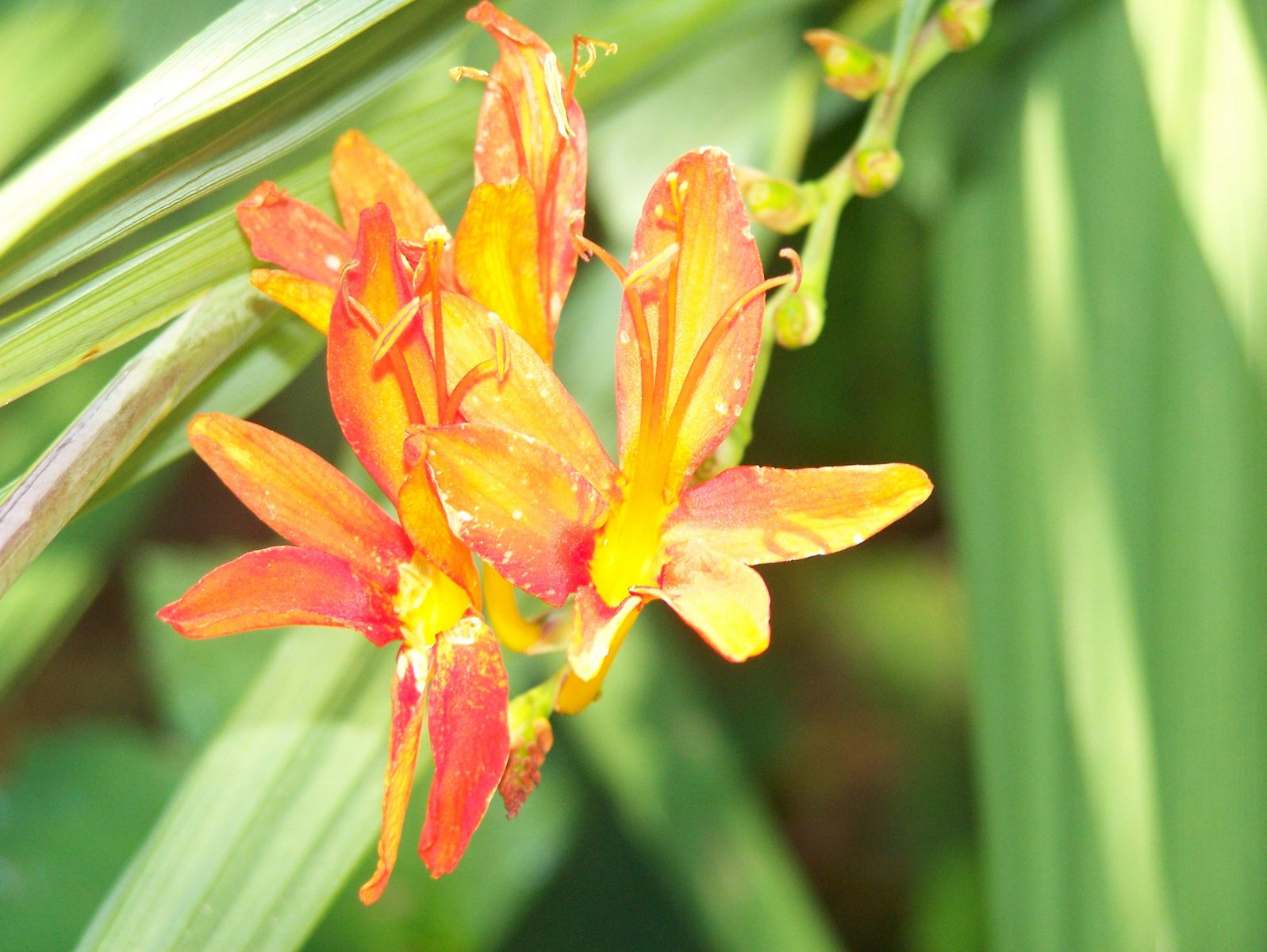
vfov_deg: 7.9
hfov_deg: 10.5
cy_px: 476
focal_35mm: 189
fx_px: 6922
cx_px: 634
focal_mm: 31.3
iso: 160
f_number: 3.2
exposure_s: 1/200
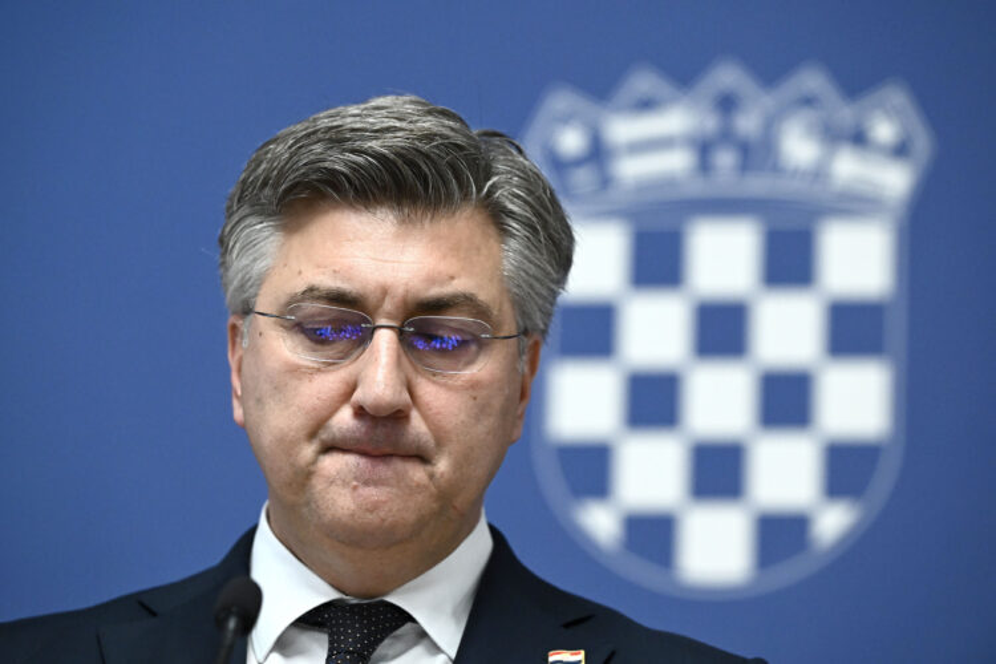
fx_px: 5533
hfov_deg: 10.3
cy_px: 332
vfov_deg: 6.9
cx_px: 498
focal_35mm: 200
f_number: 4
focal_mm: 200
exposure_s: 1/800
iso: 4000
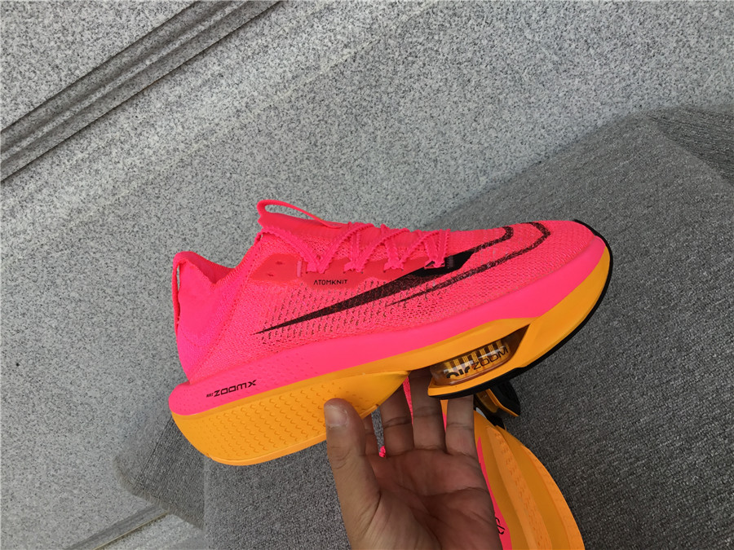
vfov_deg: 45.4
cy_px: 275
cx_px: 367
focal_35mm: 31
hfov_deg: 58.4
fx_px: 657
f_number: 2.4
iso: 25
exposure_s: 1/201
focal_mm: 3.3
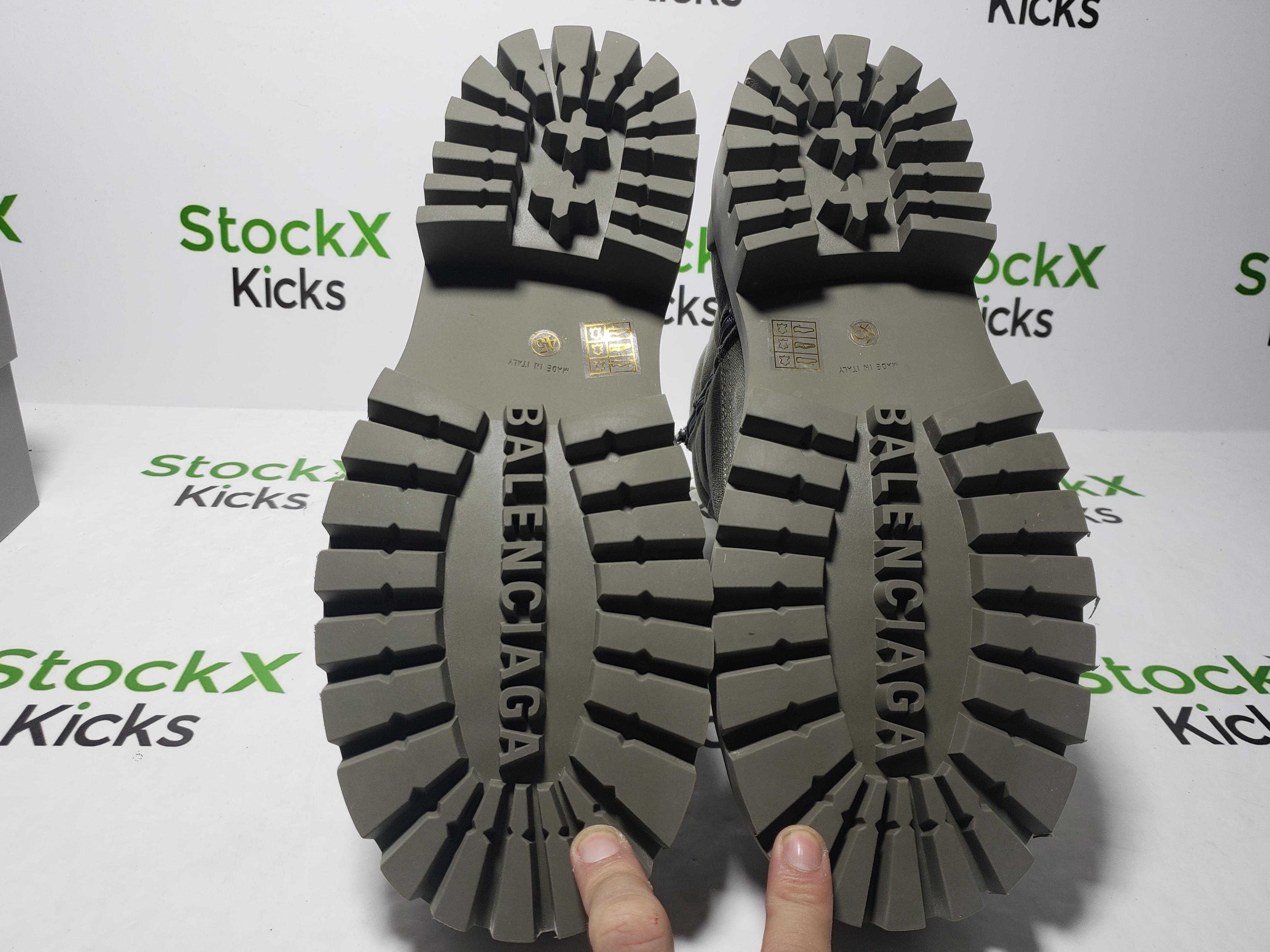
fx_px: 991
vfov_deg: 51.3
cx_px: 636
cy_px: 493
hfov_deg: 65.3
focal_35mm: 27
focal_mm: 4.3
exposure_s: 1/326
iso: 50
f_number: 1.5
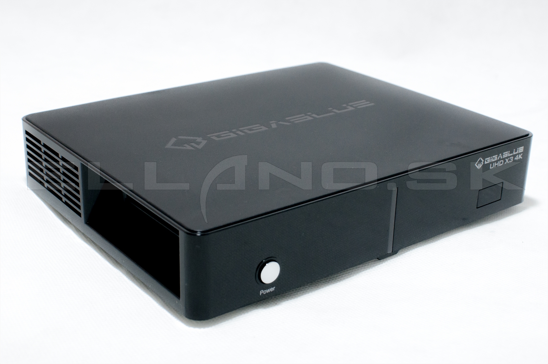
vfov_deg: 25.7
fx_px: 798
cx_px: 274
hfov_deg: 37.9
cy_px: 182
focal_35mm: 52
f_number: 9
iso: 1000
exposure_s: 1/60
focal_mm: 35
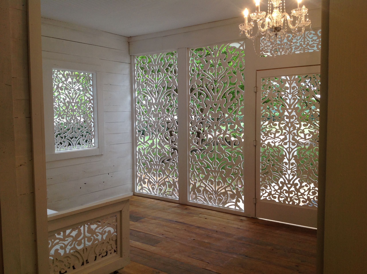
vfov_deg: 40.6
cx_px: 184
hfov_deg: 52.7
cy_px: 137
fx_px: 371
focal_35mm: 35
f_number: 2.4
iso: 80
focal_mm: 4.28
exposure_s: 1/60
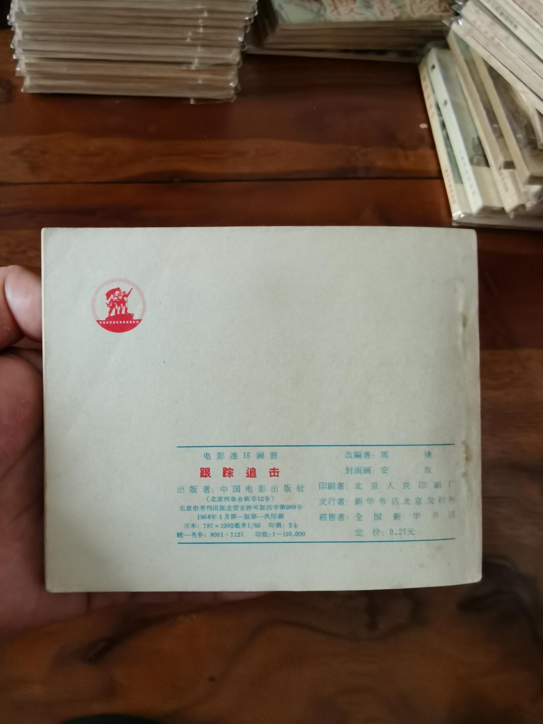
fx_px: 565
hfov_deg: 51.4
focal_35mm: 27
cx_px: 272
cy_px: 362
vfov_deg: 65.3
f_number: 2.2
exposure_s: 1/20
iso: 500
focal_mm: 2.26
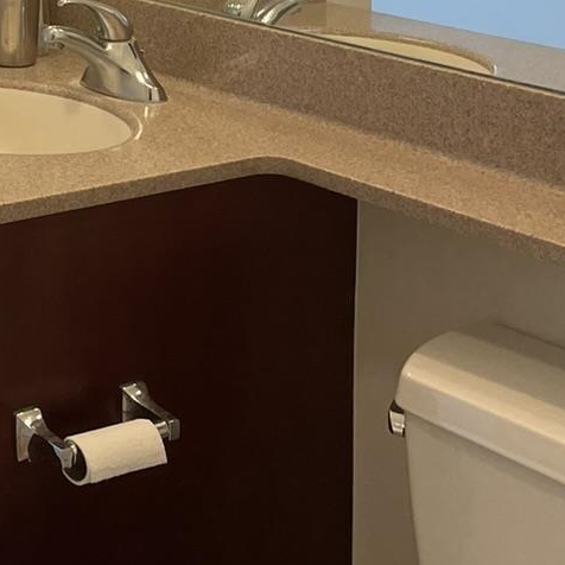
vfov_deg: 17.5
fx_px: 1754
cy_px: -94
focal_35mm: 95
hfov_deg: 16.4
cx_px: -329
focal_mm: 5.1
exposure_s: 1/120
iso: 64
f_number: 1.6
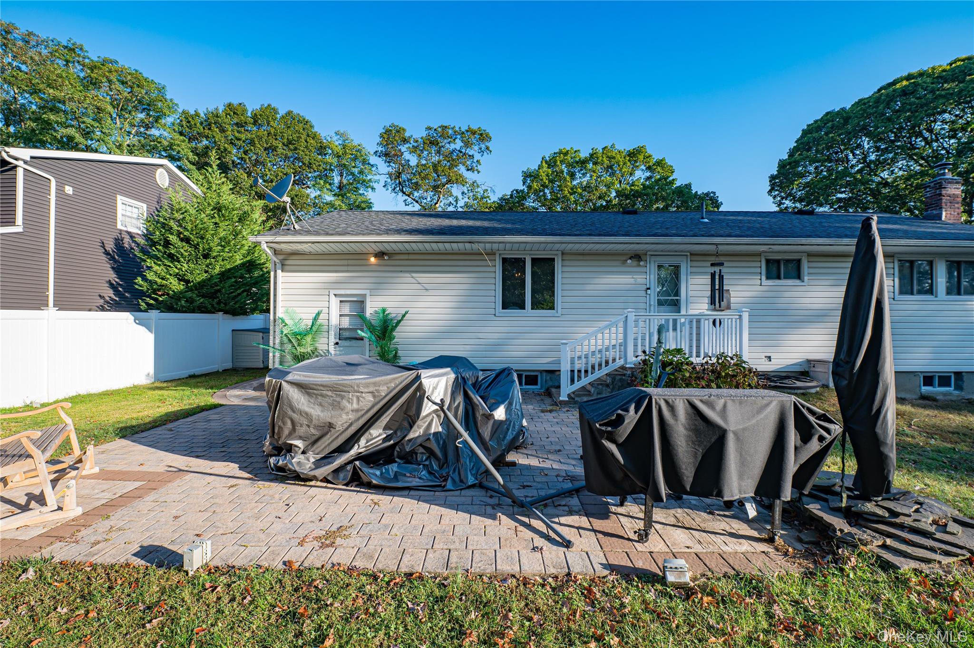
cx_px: 487
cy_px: 324
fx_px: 378
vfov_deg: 81.1
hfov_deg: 104.3
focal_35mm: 14
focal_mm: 14
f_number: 9
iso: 400
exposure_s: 1/320
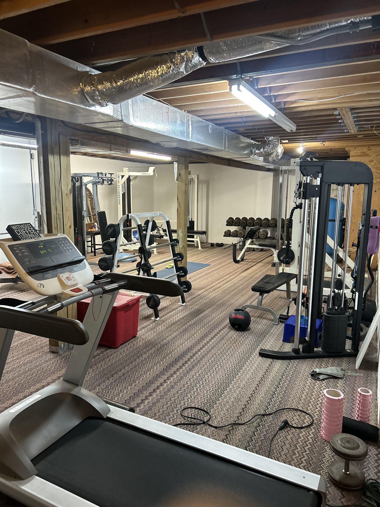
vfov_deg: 67.3
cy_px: 254
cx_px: 190
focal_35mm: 26
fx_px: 381
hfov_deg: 53.1
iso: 250
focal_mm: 5.7
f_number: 1.5
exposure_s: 1/60
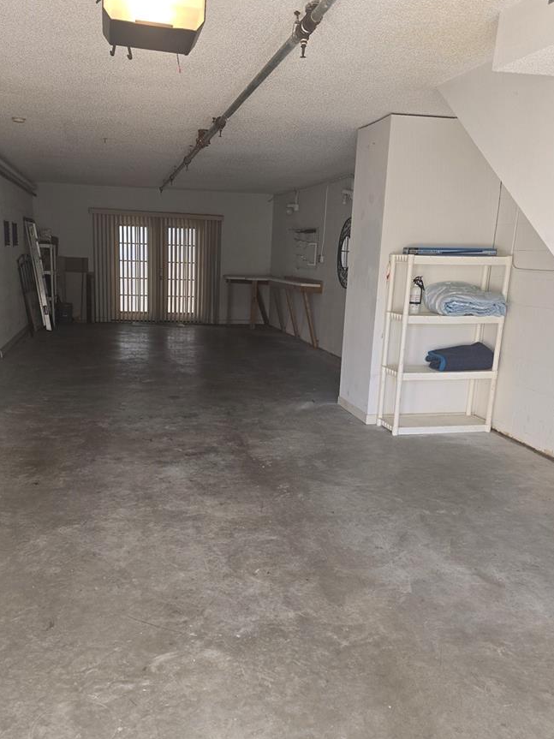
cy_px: 412
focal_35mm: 32
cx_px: 233
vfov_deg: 56.7
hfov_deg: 44.0
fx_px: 683
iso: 20
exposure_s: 1/60
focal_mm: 6.3
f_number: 1.7
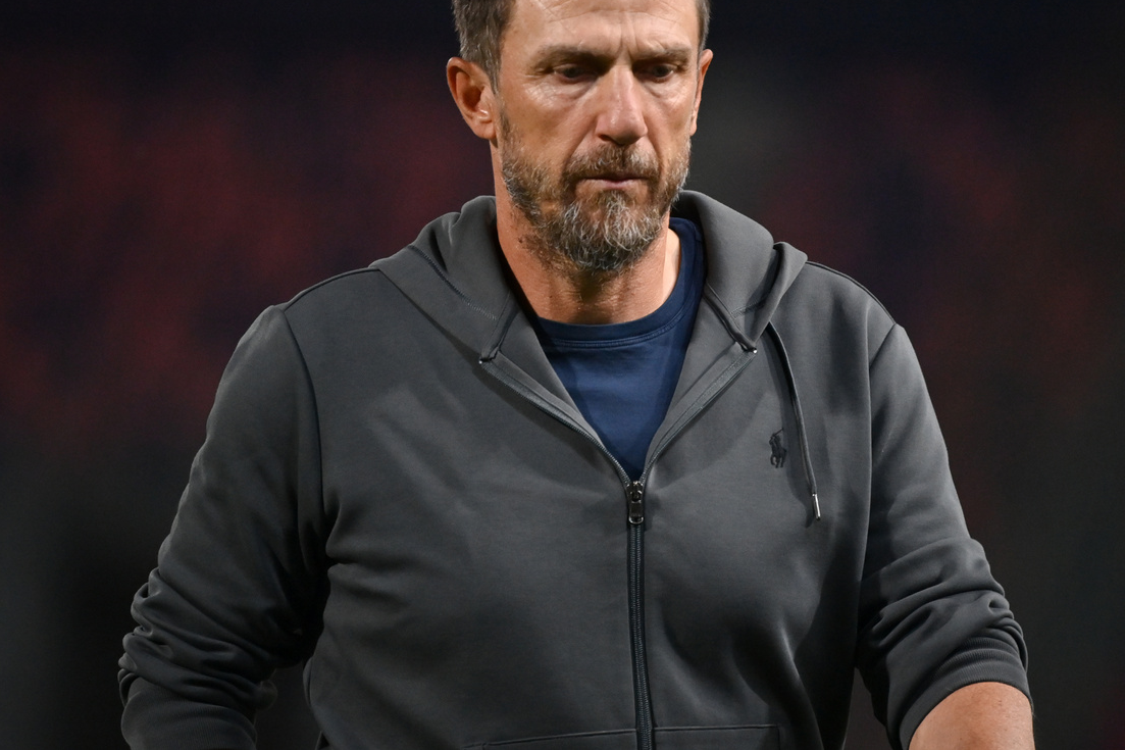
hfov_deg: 4.2
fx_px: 15465
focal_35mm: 495
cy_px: 275
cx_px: 688
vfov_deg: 2.8
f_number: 4
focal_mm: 390
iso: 2500
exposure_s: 1/1250
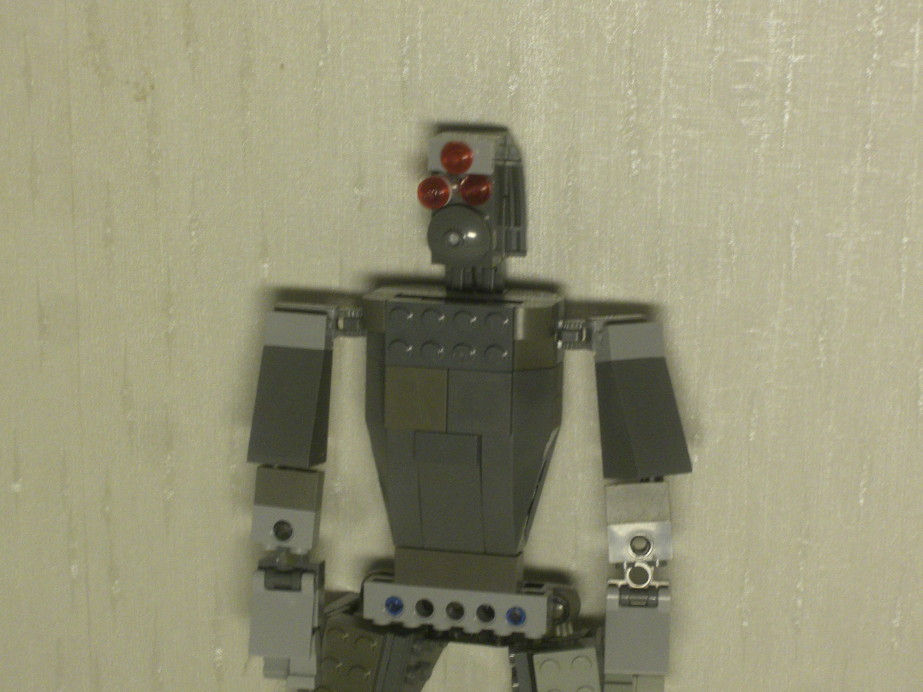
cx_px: 462
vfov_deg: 15.6
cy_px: 346
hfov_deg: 20.7
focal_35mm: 95
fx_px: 2533
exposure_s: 1/50
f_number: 4.9
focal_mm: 15.75
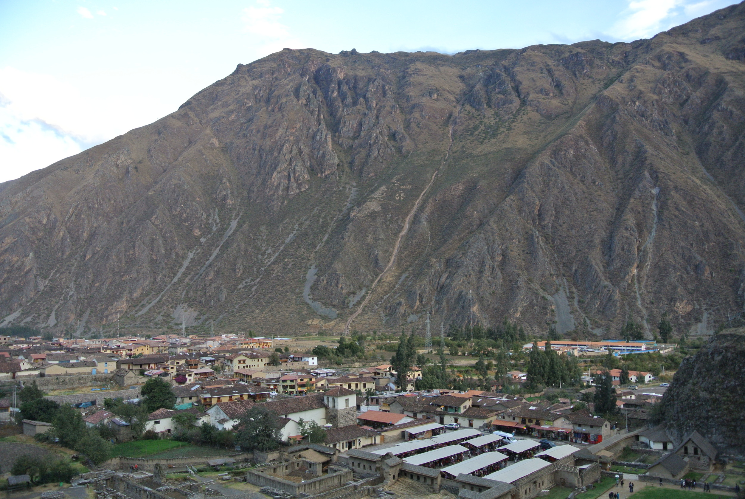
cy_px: 250
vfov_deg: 48.1
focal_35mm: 27
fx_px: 559
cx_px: 372
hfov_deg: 67.3
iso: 220
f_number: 3.5
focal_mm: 10
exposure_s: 1/125
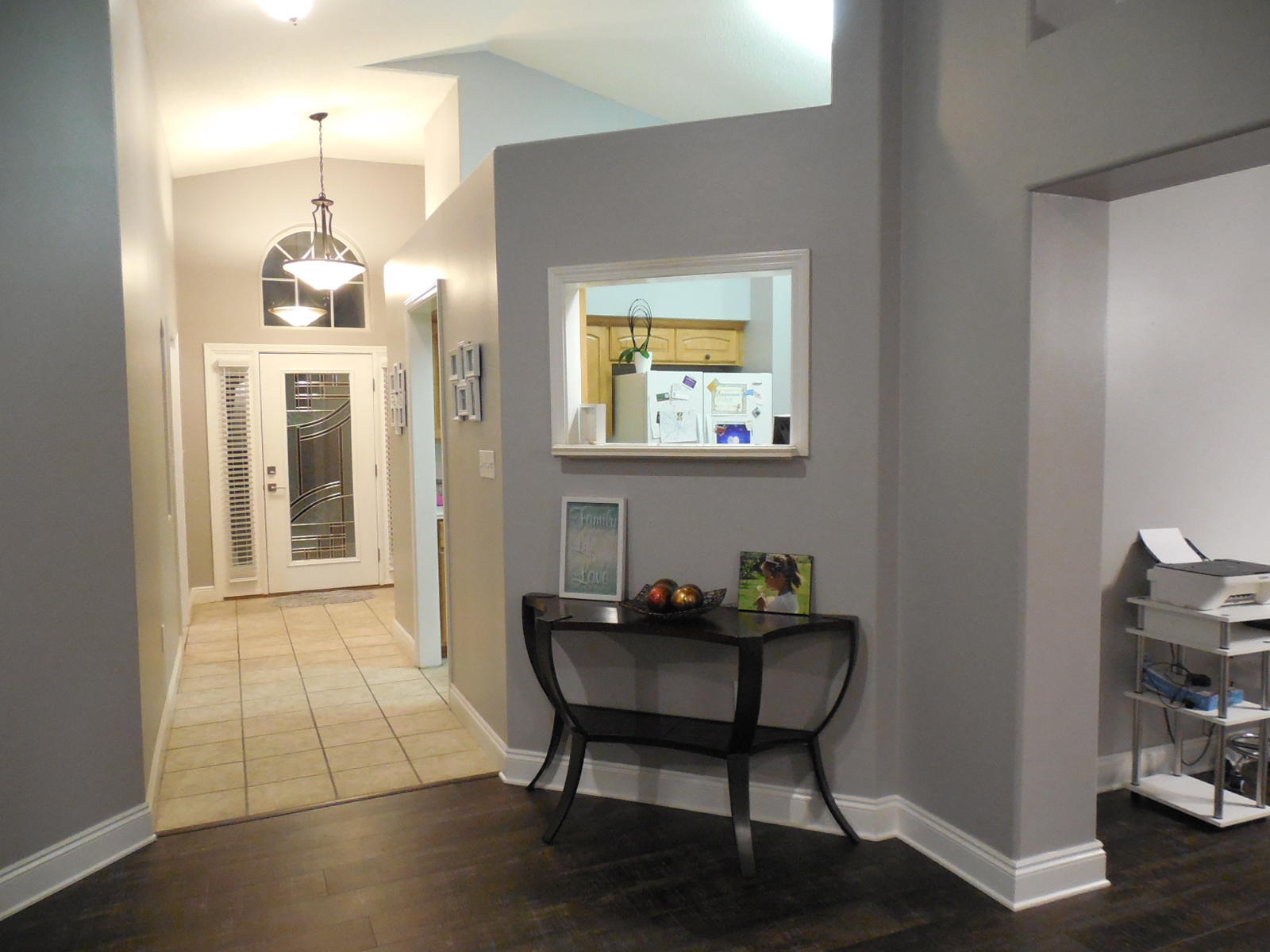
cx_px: 635
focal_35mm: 25
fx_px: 917
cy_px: 476
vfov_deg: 54.9
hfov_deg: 69.4
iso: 800
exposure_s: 1/20
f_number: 3.3
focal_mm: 4.5
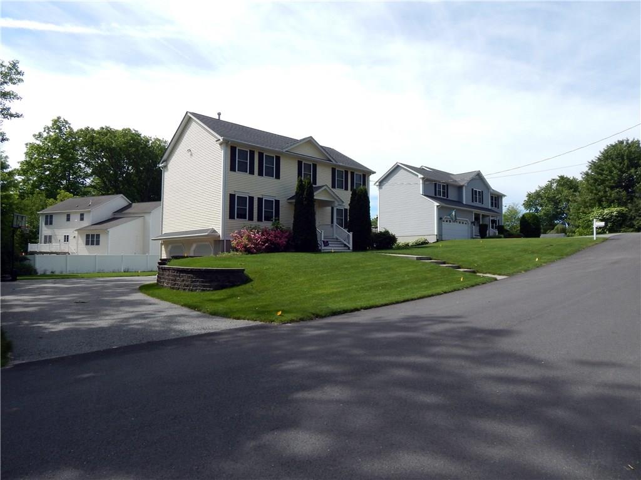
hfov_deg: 73.9
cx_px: 320
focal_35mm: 23
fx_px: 426
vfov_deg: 58.9
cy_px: 240
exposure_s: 1/1250
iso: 125
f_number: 3
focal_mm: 4
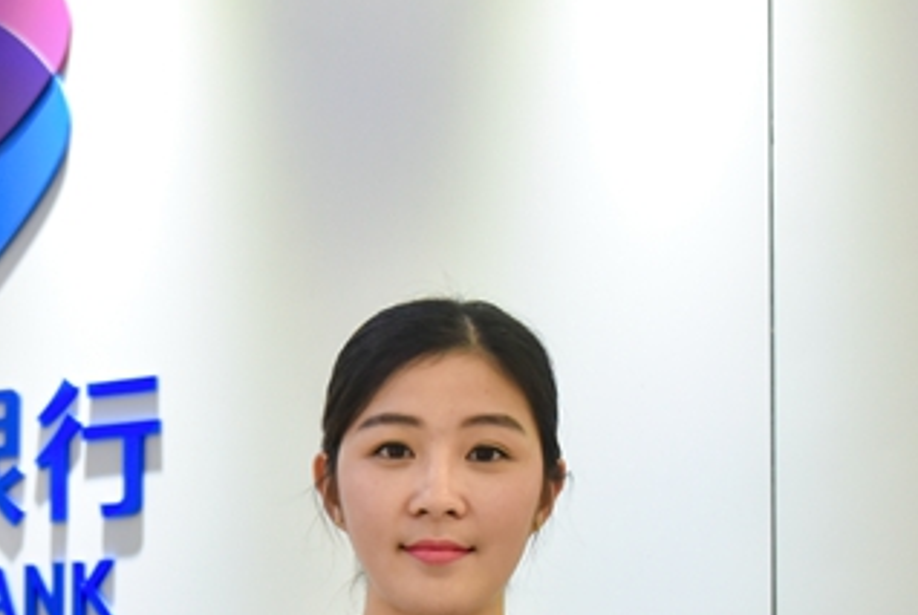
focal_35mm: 106
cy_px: 718
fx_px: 2707
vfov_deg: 12.7
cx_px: 251
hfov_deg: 19.1
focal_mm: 45
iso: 1250
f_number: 4.2
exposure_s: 1/125
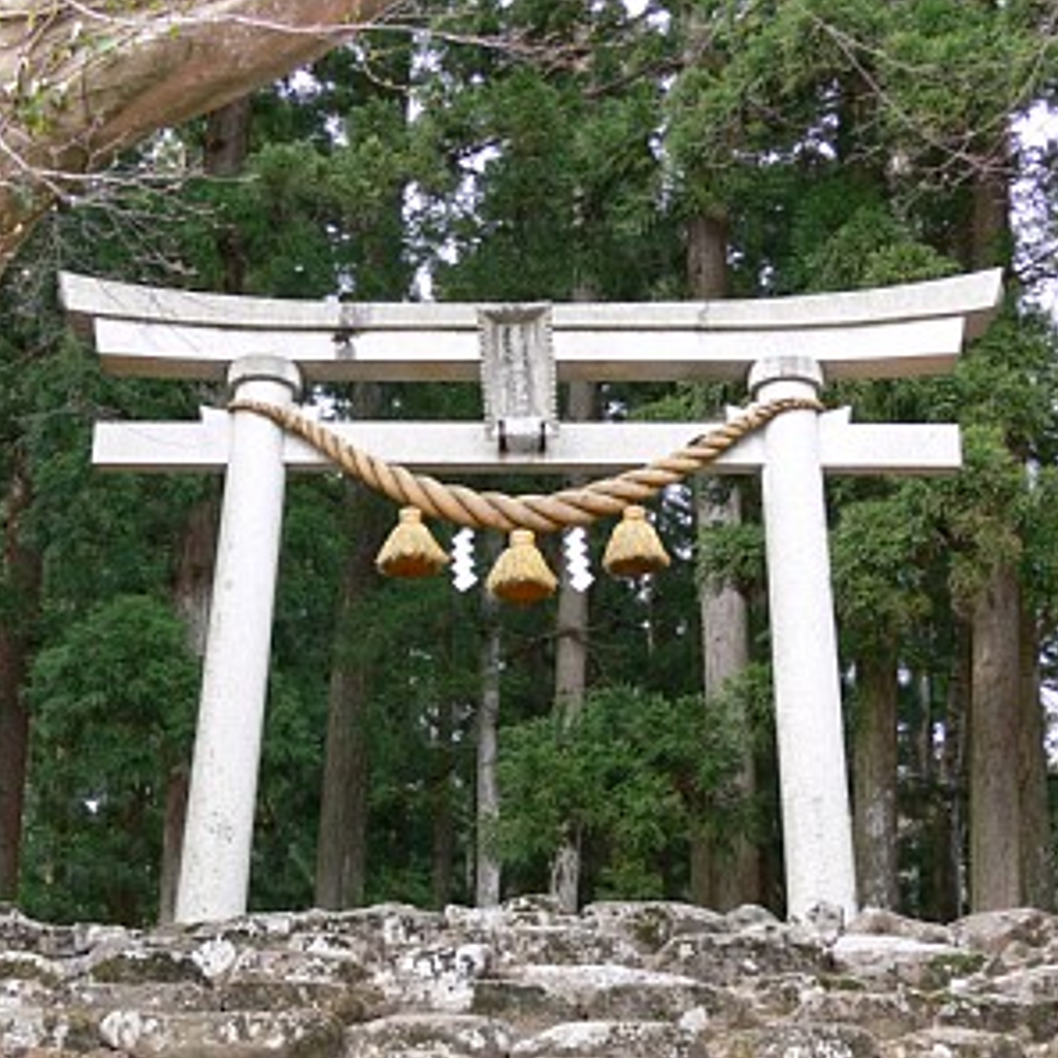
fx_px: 2593
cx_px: 413
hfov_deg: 23.0
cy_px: 527
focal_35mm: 75
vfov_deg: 23.1
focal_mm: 13.3
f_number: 3.2
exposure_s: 1/60
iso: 80
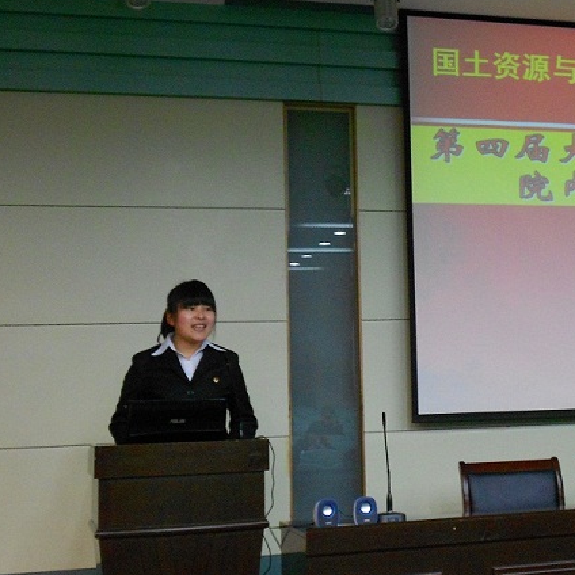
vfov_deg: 28.2
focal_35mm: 61
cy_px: 288
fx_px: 1146
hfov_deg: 27.7
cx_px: 448
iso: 400
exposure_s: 1/15
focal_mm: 7.7
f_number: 4.2
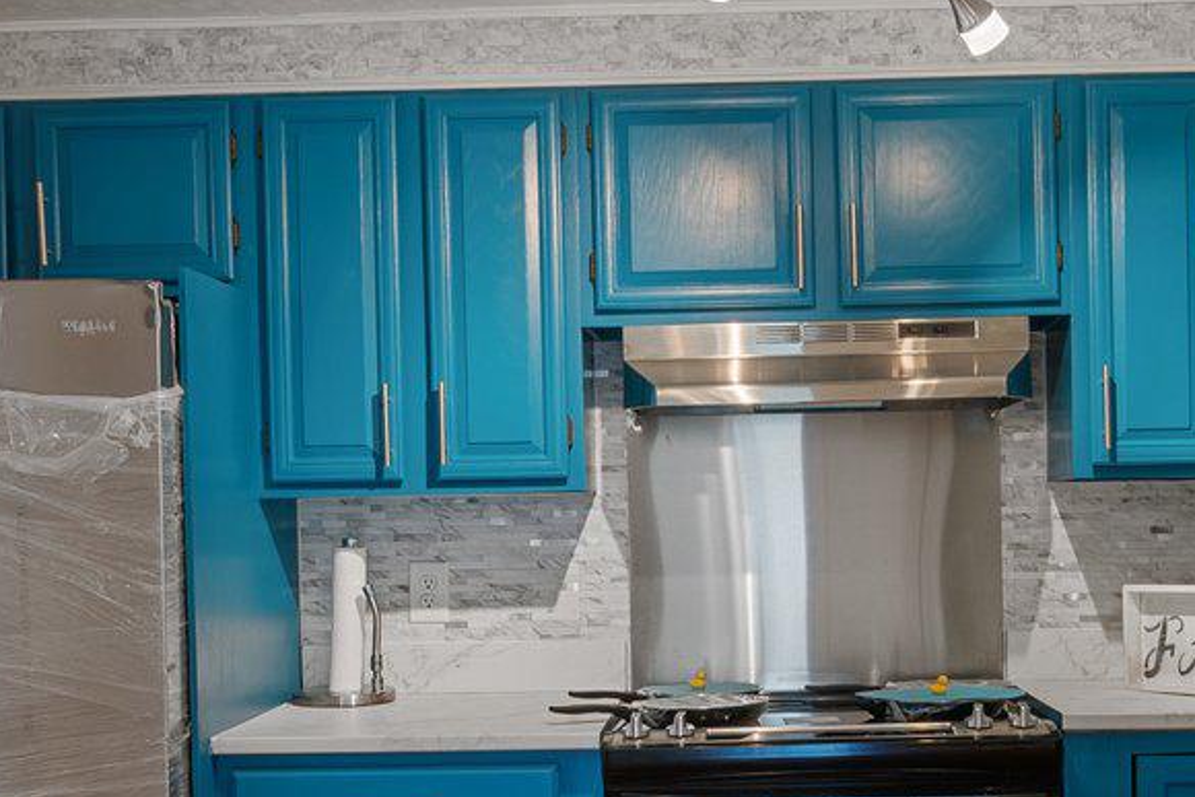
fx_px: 1760
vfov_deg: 25.4
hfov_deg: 37.1
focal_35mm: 53
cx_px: 806
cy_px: 544
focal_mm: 10
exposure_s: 2
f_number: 8
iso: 100
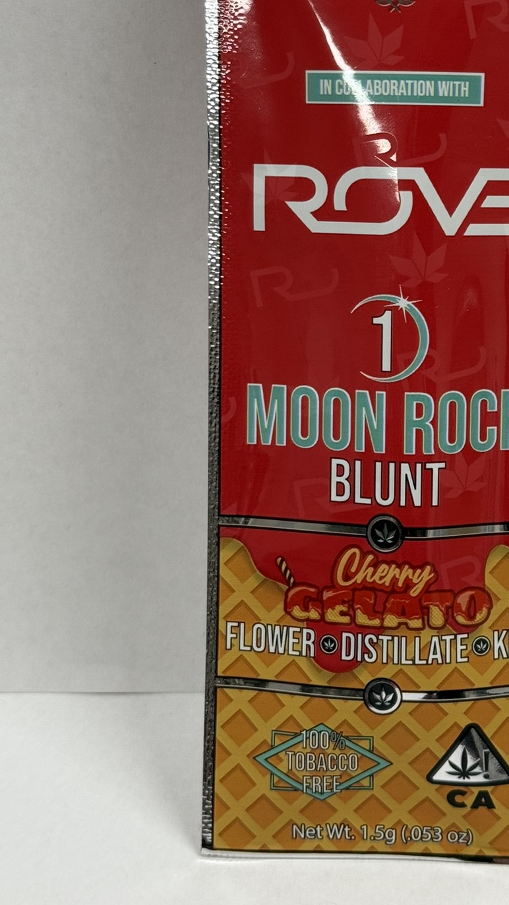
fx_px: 1872
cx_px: 414
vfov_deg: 27.0
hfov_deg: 15.4
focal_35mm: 78
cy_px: 287
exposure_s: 1/100
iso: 80
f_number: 1.78
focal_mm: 6.76
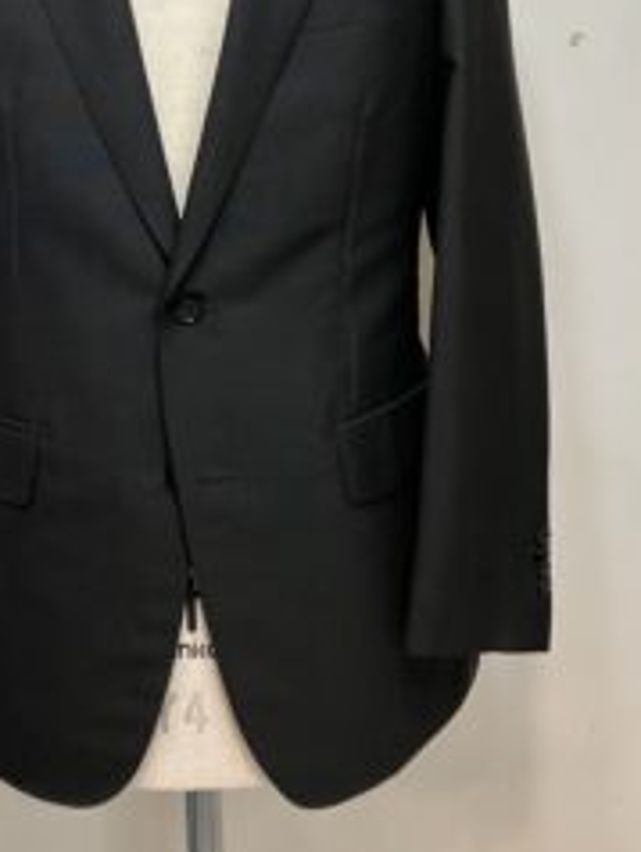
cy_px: 161
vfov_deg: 38.7
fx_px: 1158
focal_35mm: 47
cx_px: 186
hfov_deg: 30.6
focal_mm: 3.99
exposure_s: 1/50
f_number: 1.8
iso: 80
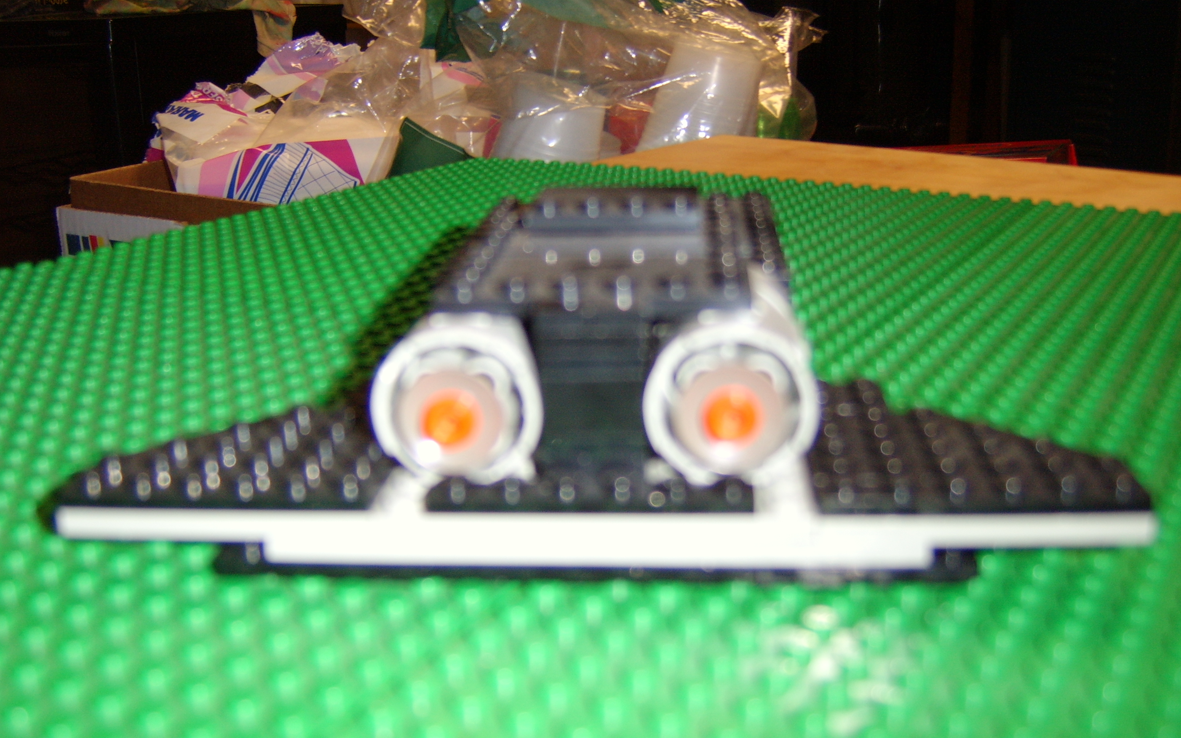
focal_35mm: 33
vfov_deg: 38.2
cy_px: 425
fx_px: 1062
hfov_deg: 58.1
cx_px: 591
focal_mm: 8.13
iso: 141
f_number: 2.7
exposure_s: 1/30
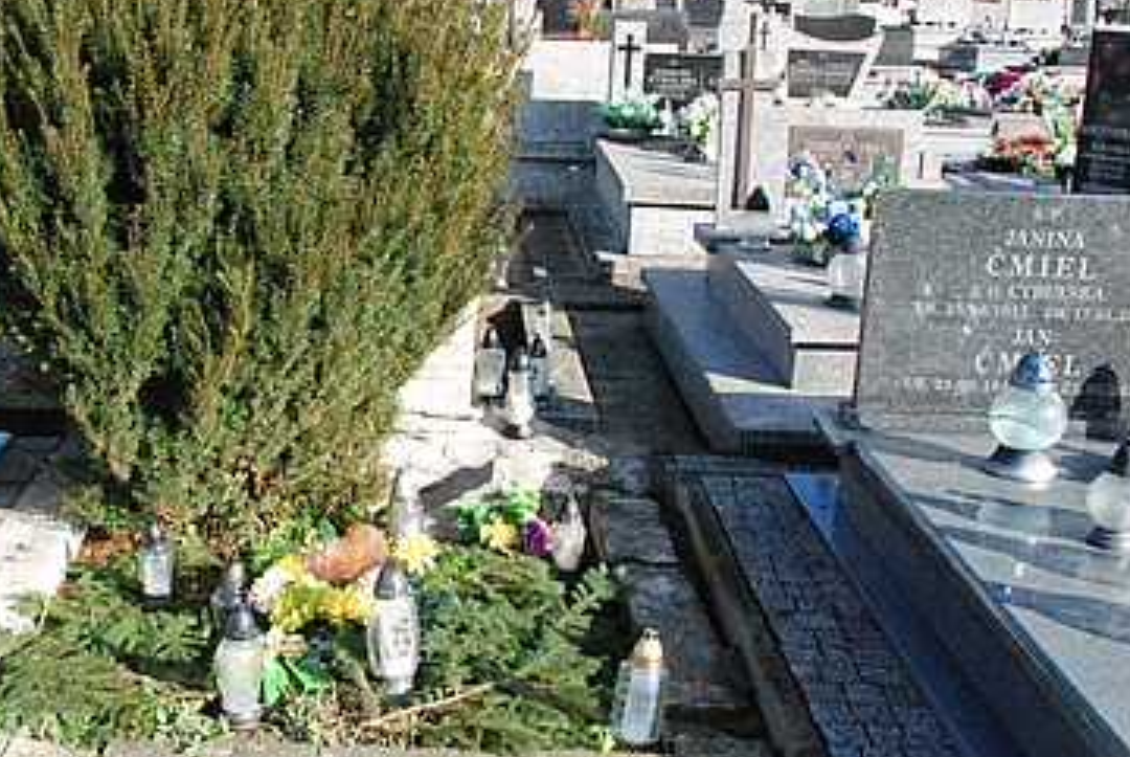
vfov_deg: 28.1
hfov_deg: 40.5
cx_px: 358
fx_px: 1508
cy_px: 424
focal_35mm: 48
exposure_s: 1/1250
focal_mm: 18
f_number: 9
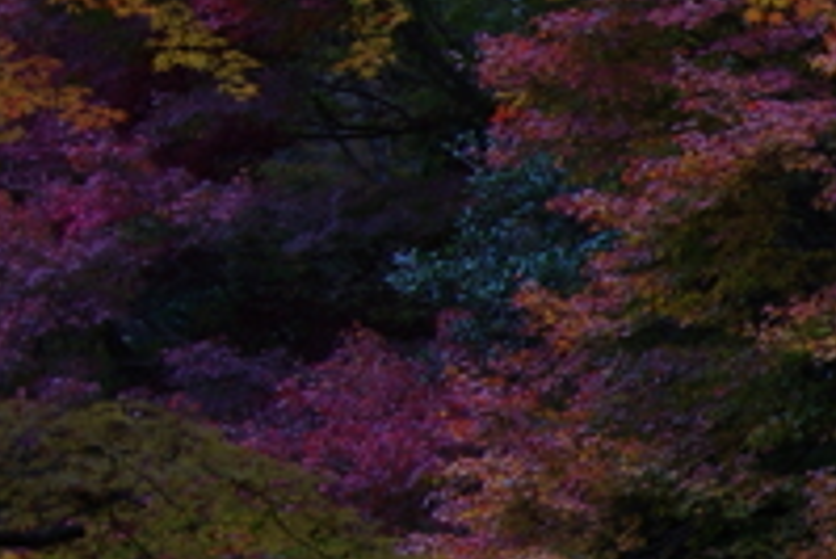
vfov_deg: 8.6
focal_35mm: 159
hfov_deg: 11.6
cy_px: 647
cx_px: 1647
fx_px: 3695
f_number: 5.6
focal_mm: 21
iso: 400
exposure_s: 1/200
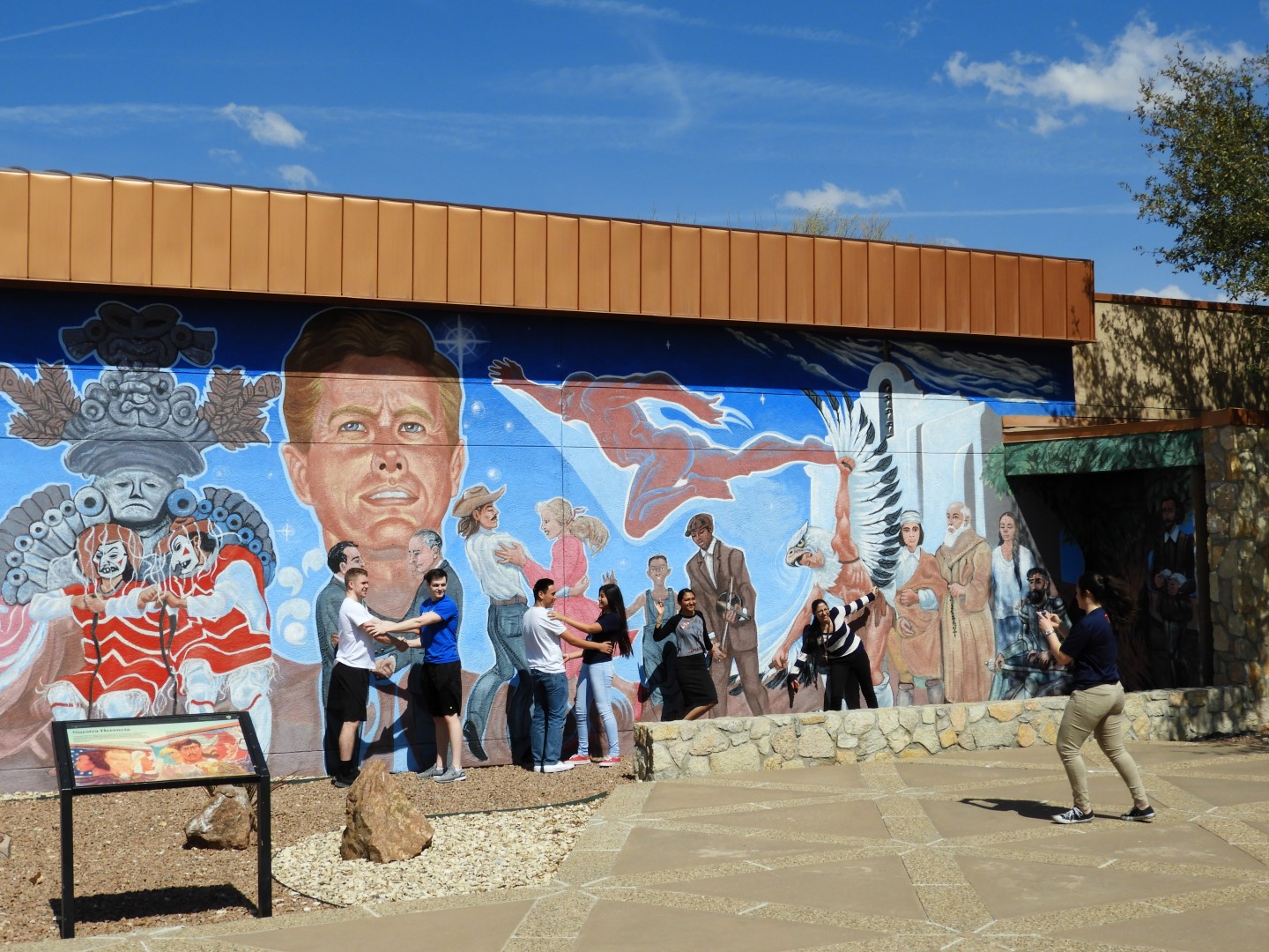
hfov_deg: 42.1
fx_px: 1650
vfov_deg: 32.2
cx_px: 634
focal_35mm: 45
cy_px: 476
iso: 100
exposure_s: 1/2000
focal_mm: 8.1
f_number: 4
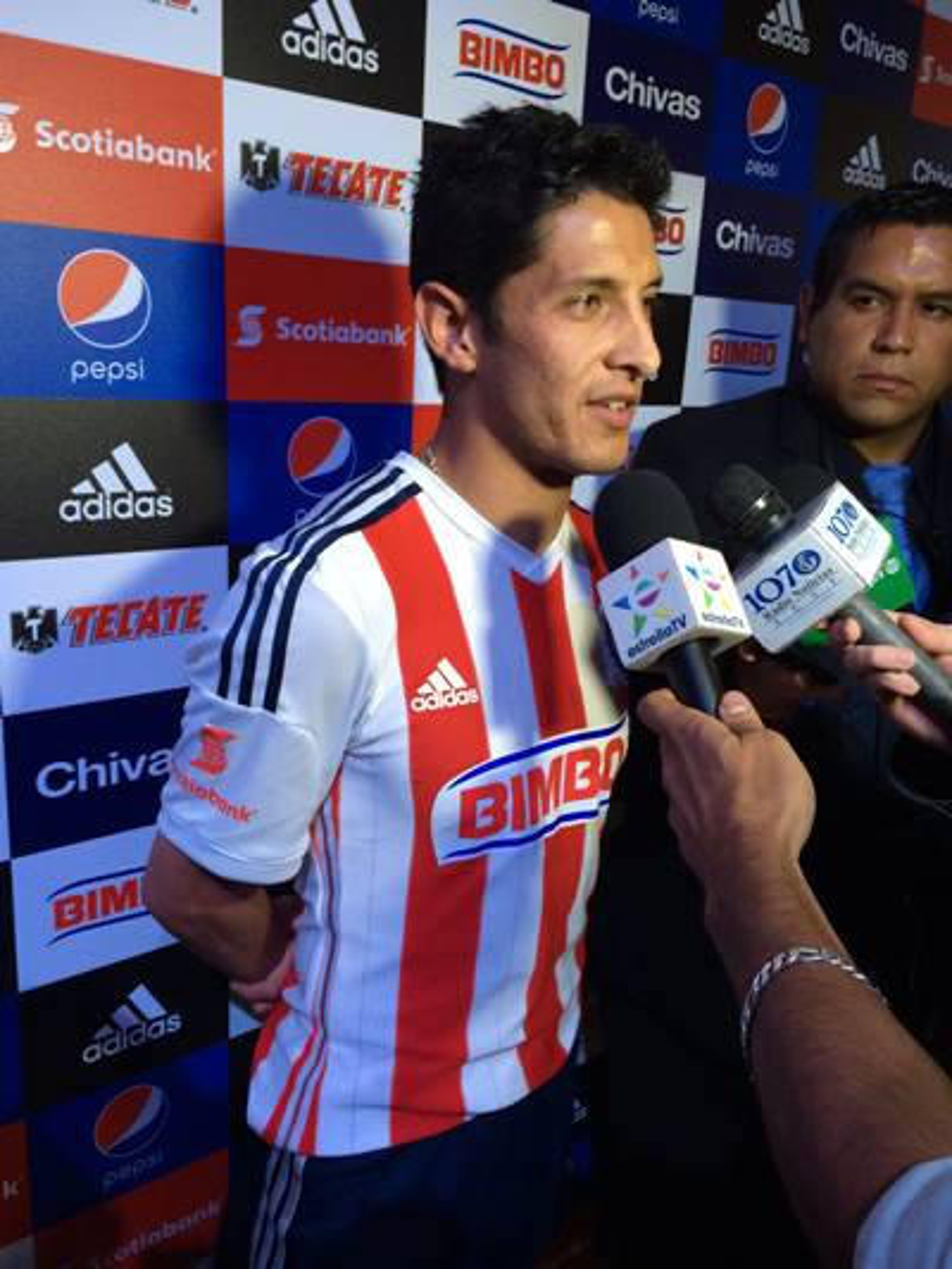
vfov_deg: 60.0
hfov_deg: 46.8
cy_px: 634
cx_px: 476
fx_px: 1100
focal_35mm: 30
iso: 125
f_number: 2.2
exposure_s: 1/30
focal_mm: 4.12
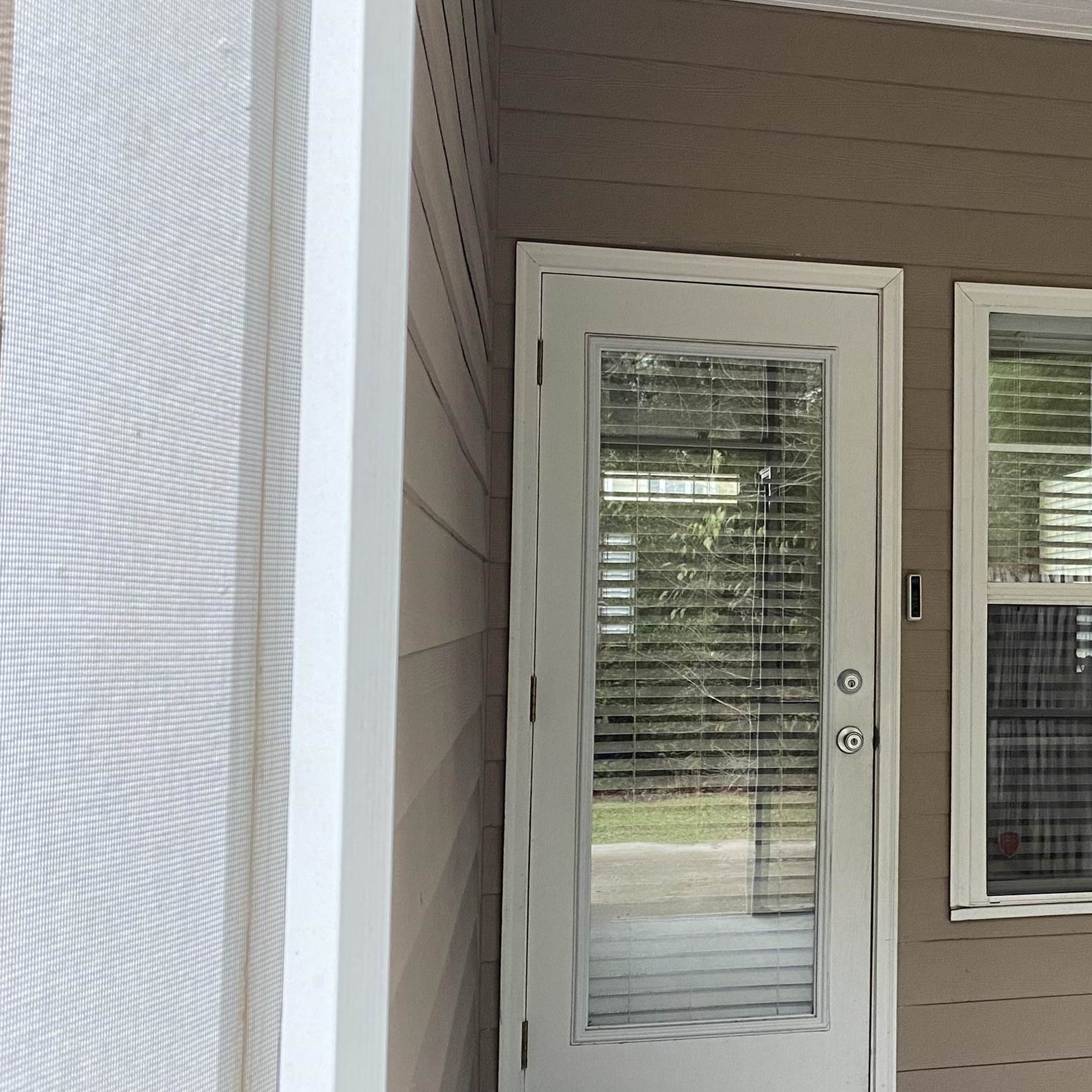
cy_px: 548
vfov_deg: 38.3
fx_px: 1570
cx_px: 963
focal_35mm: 44
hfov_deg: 36.2
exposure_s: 1/88
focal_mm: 4.25
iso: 125
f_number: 1.8
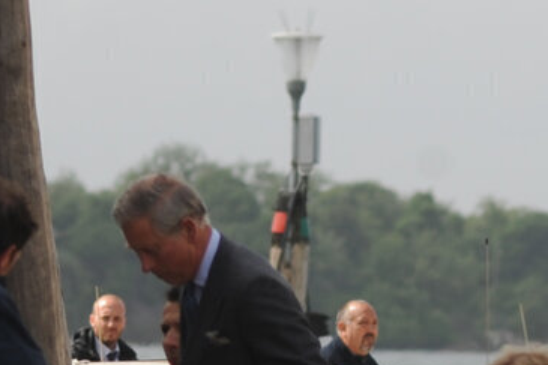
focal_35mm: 623
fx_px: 9479
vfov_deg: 2.2
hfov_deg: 3.3
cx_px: 99
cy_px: 481
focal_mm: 210
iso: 200
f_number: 6.3
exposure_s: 1/800
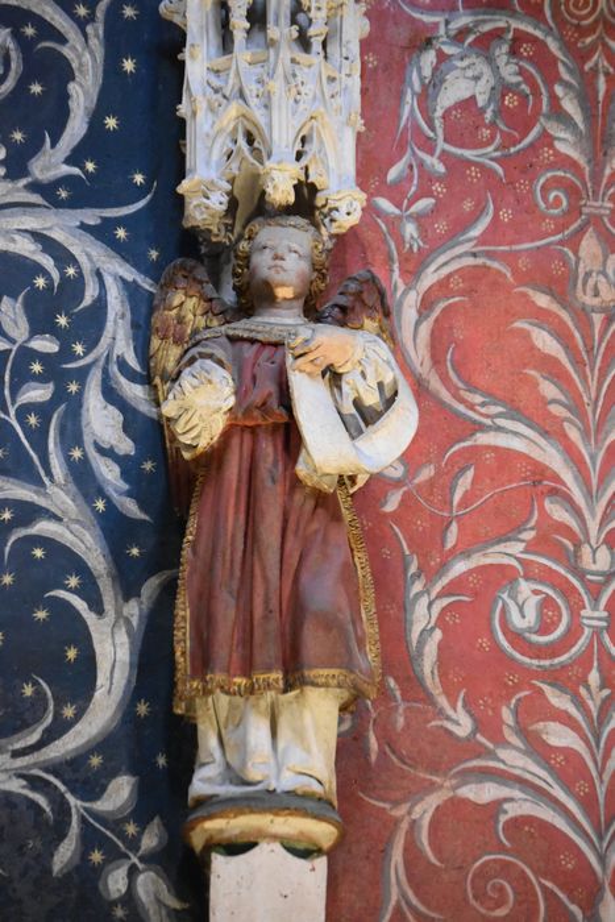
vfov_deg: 14.4
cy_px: 461
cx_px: 308
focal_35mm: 142
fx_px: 3649
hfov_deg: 9.6
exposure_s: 1/125
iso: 7200
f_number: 4.5
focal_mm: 95
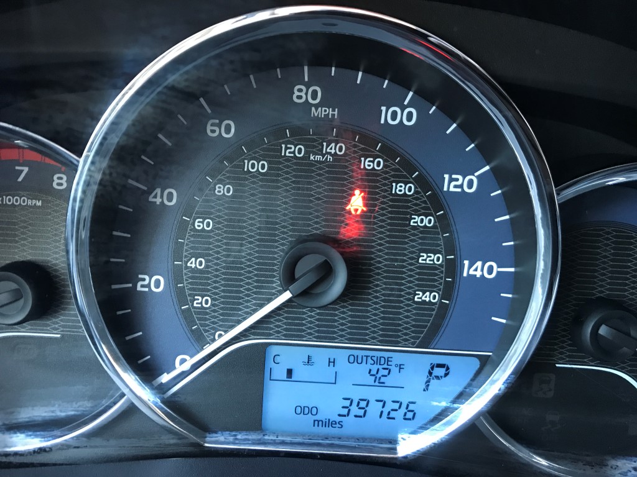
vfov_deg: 49.7
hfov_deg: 63.4
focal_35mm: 28
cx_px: 318
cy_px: 238
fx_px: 515
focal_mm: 3.99
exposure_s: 1/17
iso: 80
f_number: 1.8
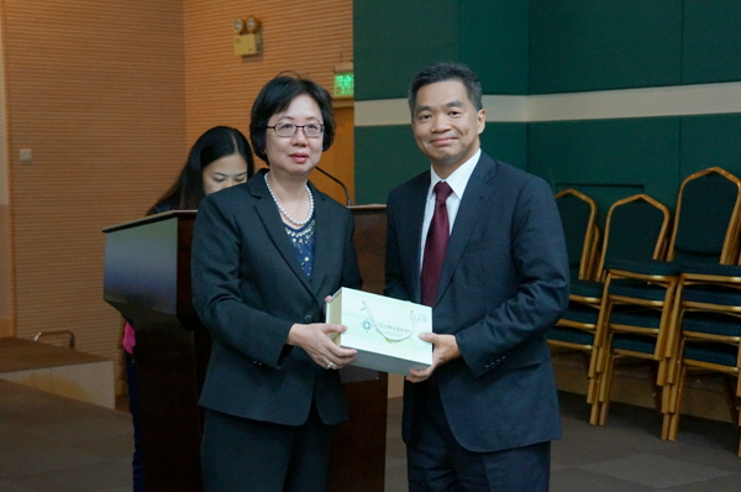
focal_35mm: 64
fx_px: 1325
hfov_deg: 31.2
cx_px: 370
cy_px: 246
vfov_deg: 21.0
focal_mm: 43
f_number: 5
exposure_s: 1/50
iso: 3200
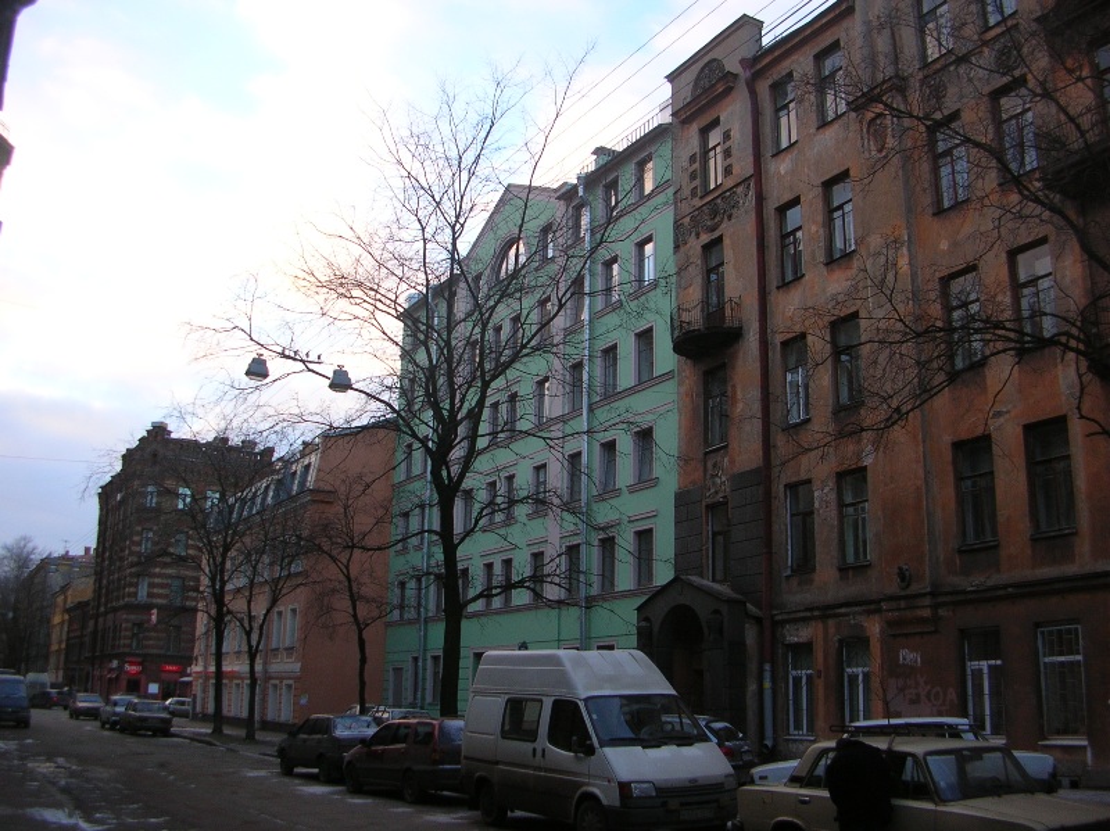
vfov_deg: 40.7
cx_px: 555
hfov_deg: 52.7
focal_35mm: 35
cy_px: 416
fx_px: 1122
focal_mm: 5.8
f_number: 2.8
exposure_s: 1/69.8
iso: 50
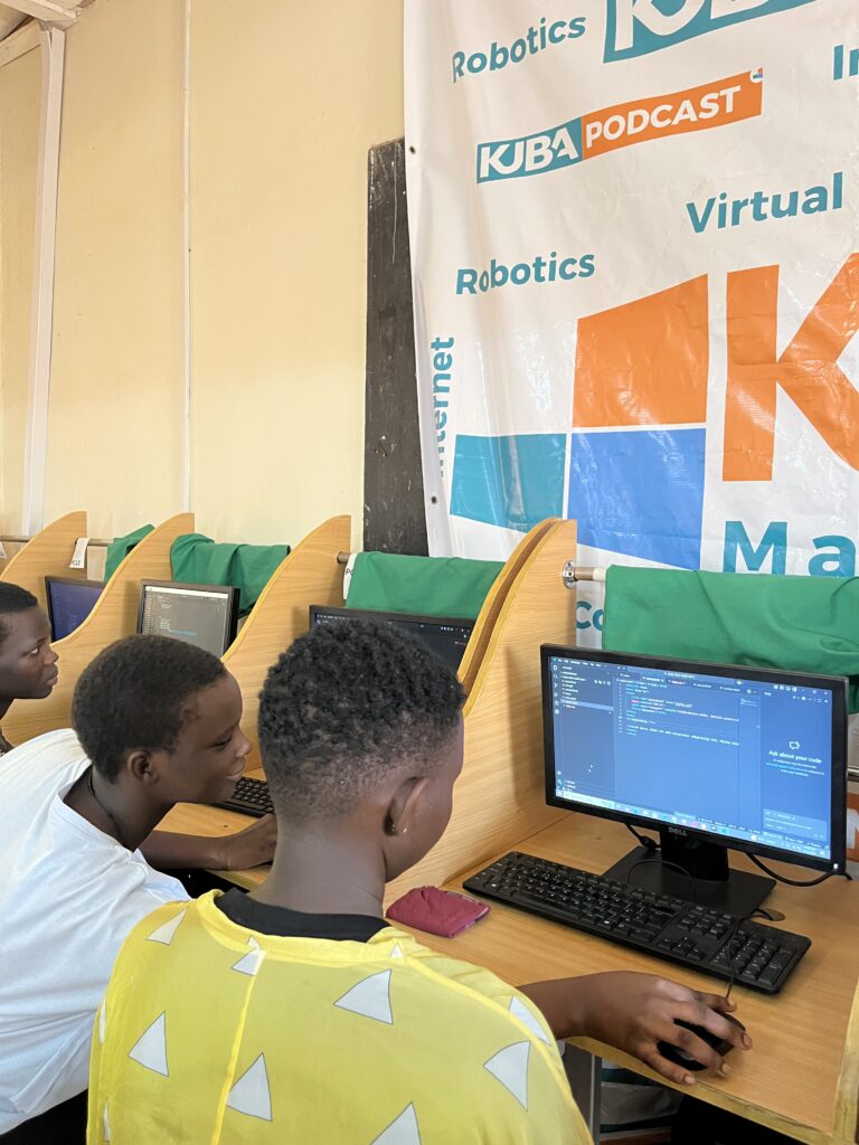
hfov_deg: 53.1
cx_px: 430
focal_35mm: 26
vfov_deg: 67.3
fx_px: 860
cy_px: 572
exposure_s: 1/60
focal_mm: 5.1
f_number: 1.6
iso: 400
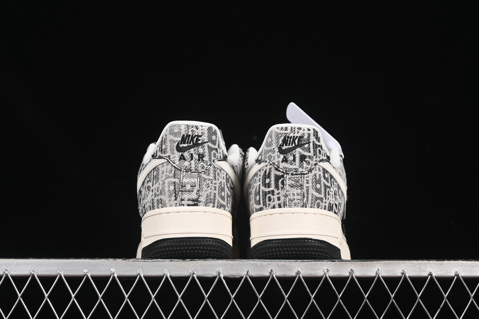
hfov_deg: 27.0
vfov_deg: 18.2
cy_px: 160
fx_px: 998
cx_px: 240
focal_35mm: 75
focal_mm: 50
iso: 160
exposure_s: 1/60
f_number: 7.1
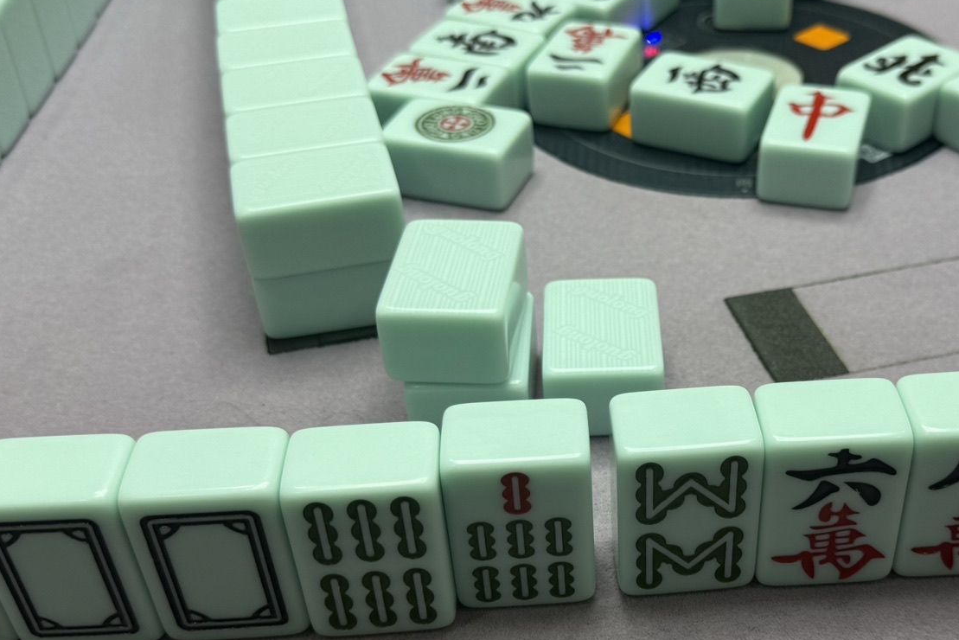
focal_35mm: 45
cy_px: 421
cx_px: 621
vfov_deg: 29.7
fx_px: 1199
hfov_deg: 43.1
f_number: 1.78
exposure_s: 1/121
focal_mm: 6.76
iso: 64
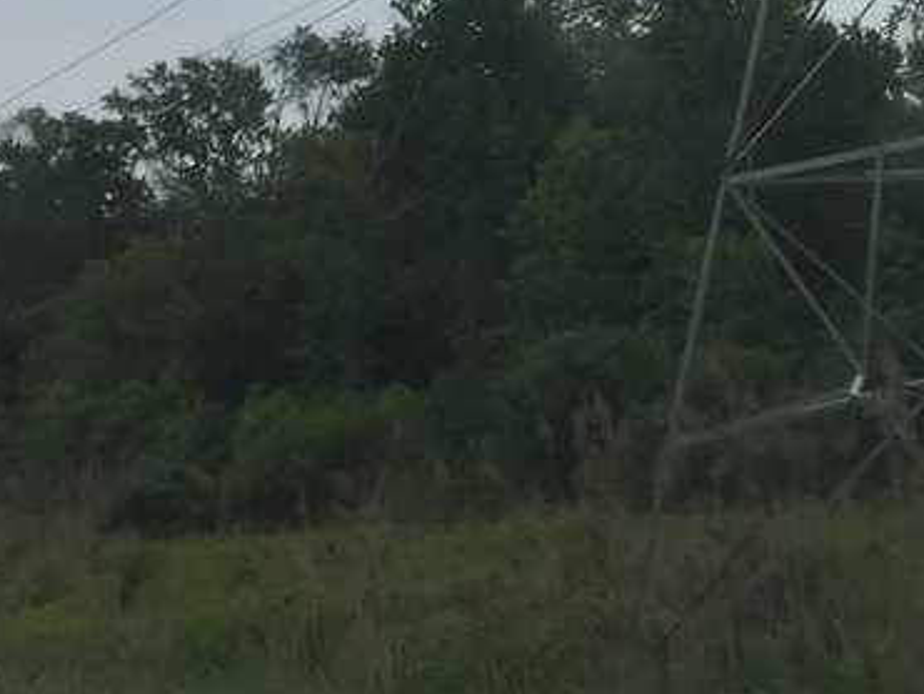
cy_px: -335
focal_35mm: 94
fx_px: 2511
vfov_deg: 14.7
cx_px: 1084
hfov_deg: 19.7
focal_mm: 4.15
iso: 32
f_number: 2.2
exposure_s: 1/366
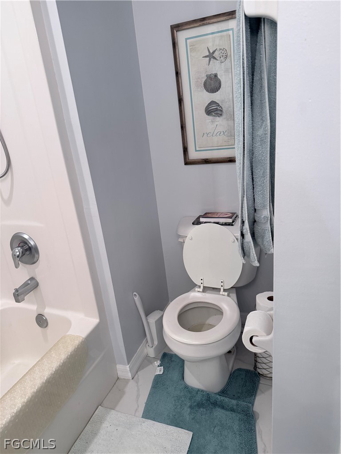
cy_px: 227
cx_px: 170
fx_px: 315
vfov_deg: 71.6
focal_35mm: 24
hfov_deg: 56.8
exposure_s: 1/120
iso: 200
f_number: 1.78
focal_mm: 6.76
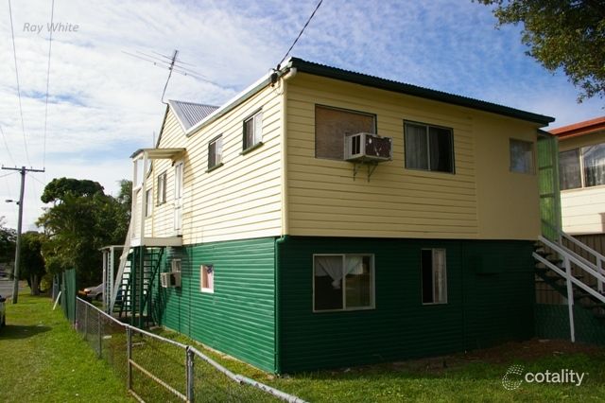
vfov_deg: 43.6
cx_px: 302
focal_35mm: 30
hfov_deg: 62.0
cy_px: 202
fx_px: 504
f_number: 11
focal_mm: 20
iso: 400
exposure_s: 1/500
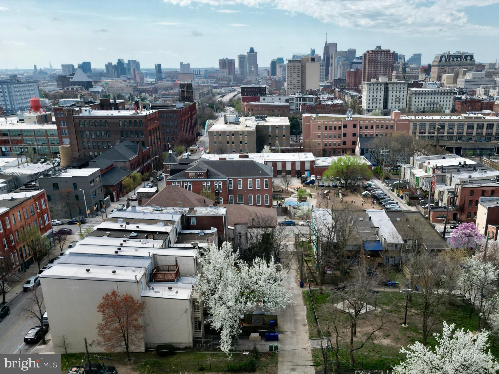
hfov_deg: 71.6
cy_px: 187
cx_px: 250
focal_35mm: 24
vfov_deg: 56.8
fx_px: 346
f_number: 1.7
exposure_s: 1/3200
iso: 160
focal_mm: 6.72
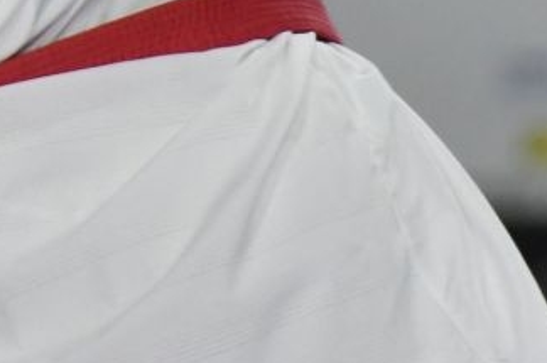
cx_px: -326
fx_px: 35426
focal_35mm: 2335
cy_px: -454
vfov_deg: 0.6
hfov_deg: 0.9
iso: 1250
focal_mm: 280
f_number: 4
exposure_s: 1/800
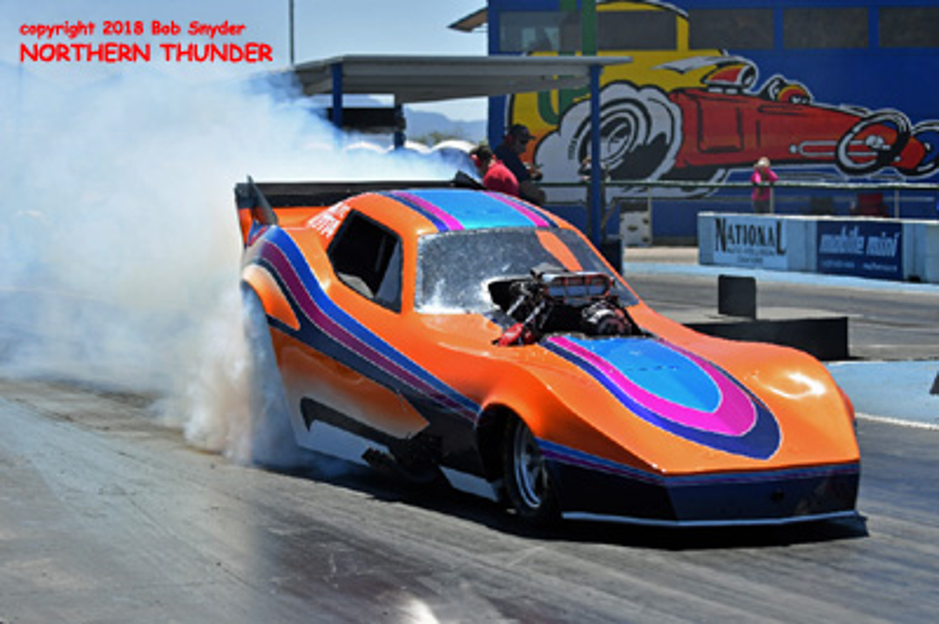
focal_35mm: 105
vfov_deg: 13.0
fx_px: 2736
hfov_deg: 19.5
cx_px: 470
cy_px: 312
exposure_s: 1/2000
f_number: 6.3
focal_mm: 70
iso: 160
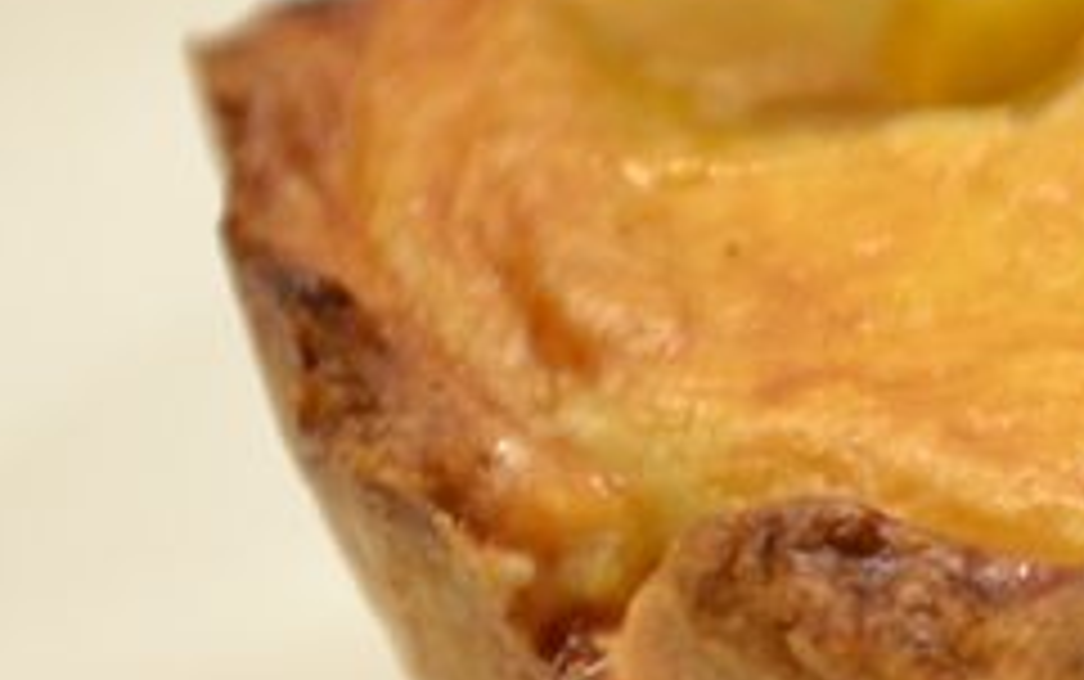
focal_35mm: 288
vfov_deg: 4.6
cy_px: 648
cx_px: 1824
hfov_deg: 7.1
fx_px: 8514
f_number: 5.6
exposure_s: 1/30
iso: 400
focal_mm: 50
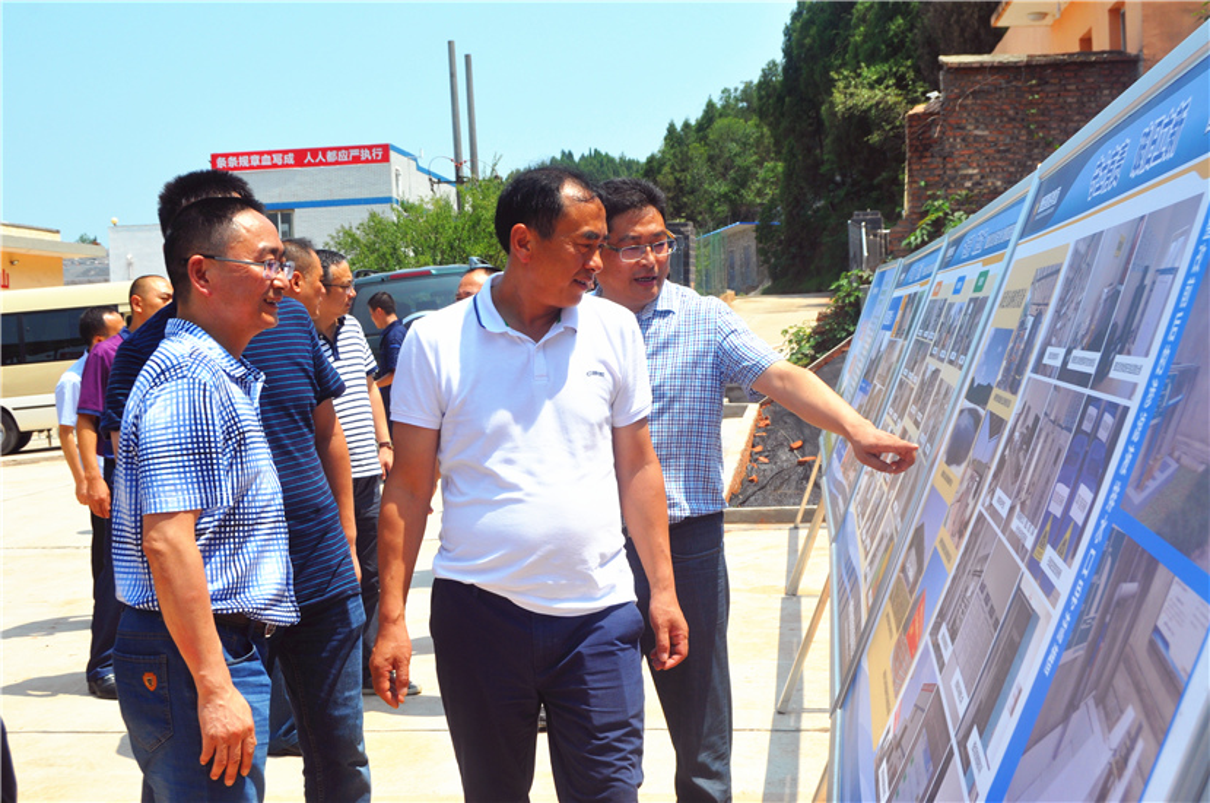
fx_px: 1611
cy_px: 402
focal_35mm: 48
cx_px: 605
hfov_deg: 41.2
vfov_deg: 28.0
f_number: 10
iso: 200
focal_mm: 32
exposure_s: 1/400
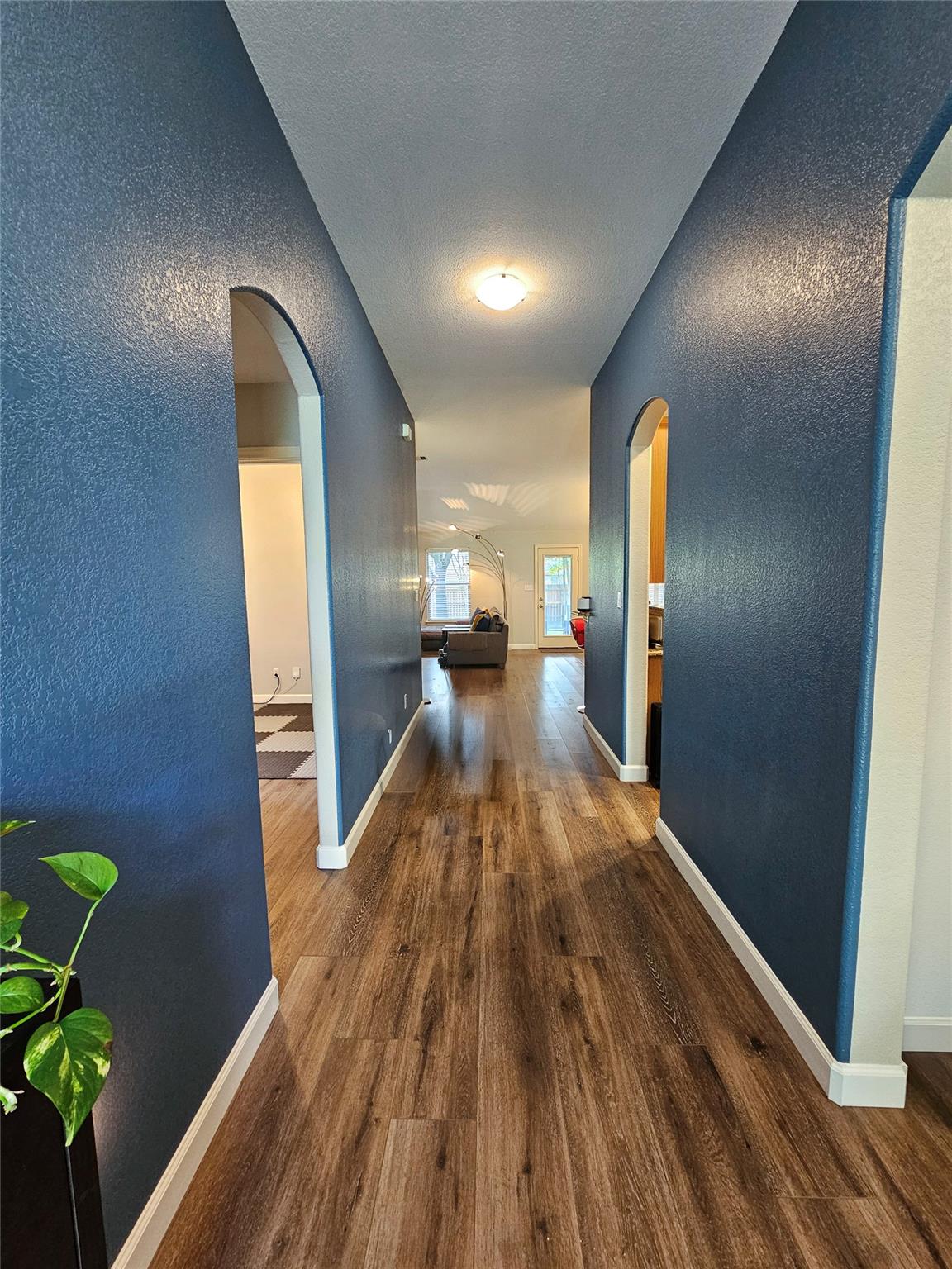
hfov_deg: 89.9
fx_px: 477
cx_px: 476
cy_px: 634
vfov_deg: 106.2
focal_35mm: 13
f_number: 2.2
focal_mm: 2.2
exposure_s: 1/30
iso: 320
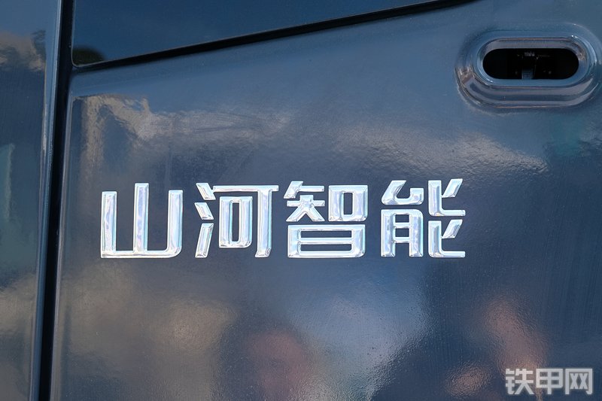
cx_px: 301
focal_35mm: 63
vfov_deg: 21.6
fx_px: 1053
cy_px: 200
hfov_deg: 31.9
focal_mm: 41.8
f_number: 5.6
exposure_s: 1/170
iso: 200
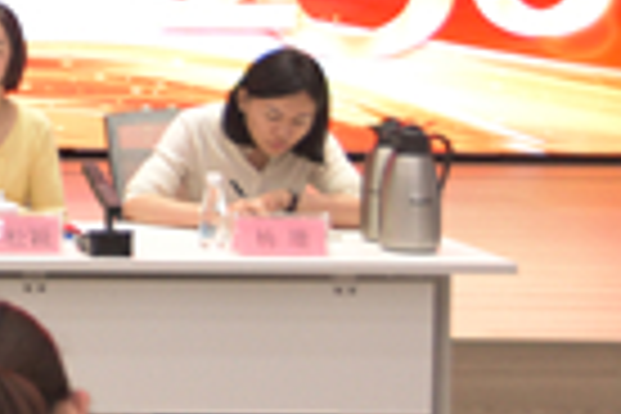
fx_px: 2691
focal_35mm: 156
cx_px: -612
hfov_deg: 11.8
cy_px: -153
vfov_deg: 8.6
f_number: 4.5
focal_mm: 24
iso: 1600
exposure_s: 1/160
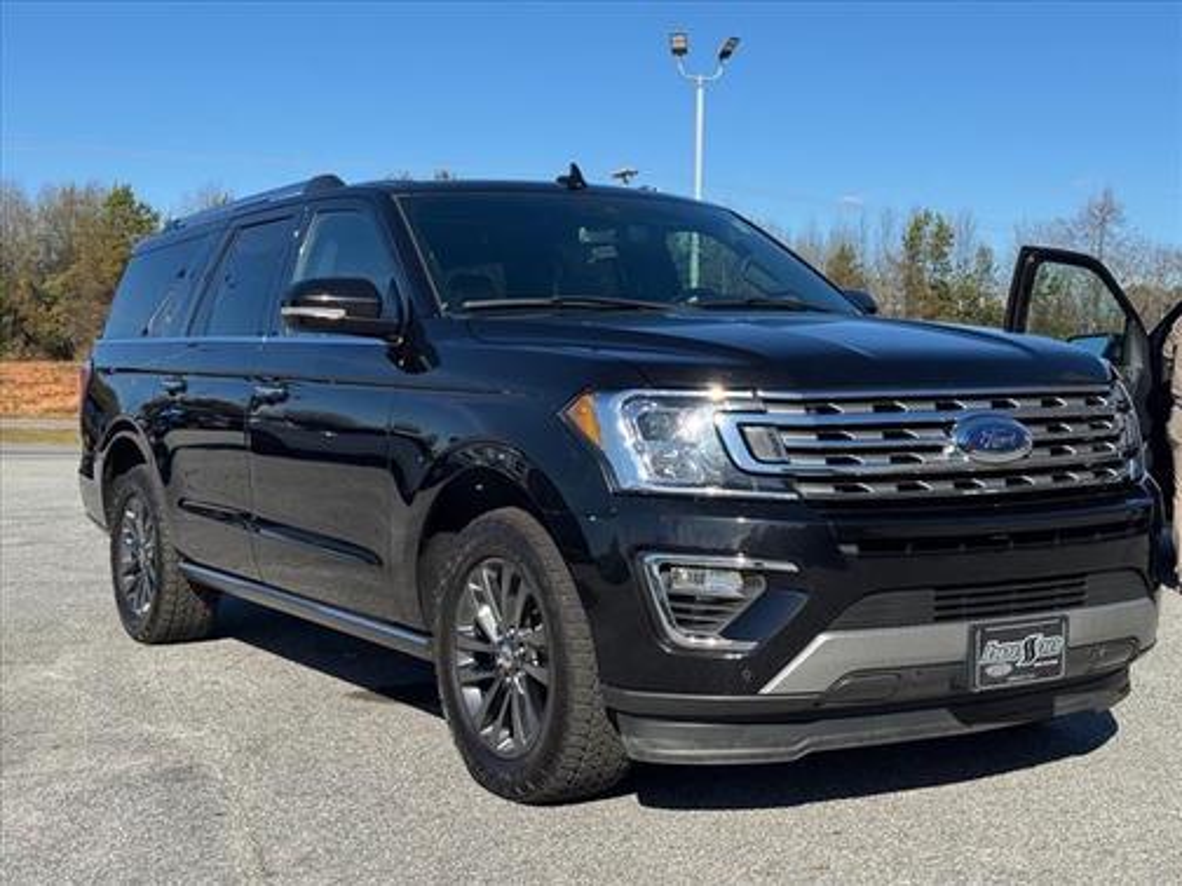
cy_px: 443
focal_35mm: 48
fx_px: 1639
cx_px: 591
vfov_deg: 30.3
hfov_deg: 39.7
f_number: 1.78
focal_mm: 6.76
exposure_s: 1/3610
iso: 64
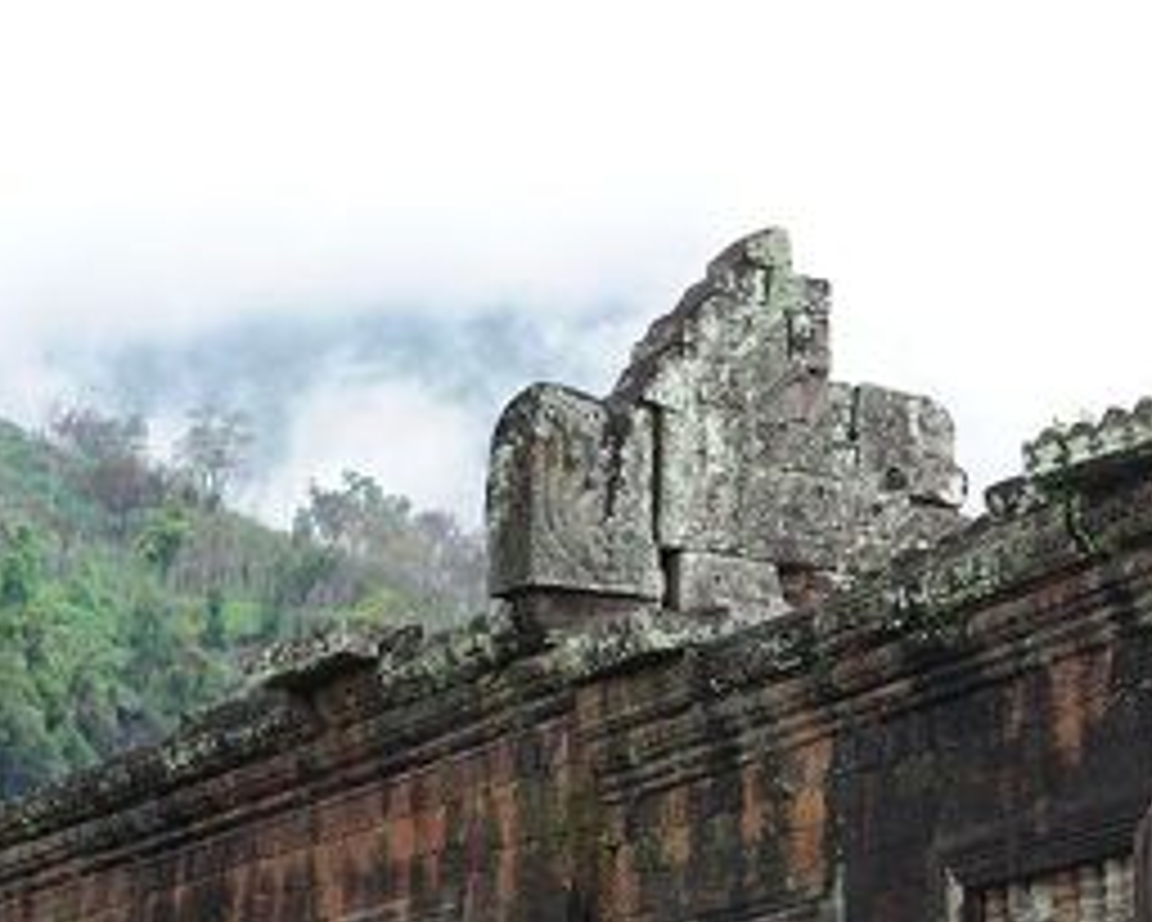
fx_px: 4059
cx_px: 1341
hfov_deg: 15.6
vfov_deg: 12.9
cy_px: 783
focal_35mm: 119
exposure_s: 1/640
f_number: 4
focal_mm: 50
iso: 200
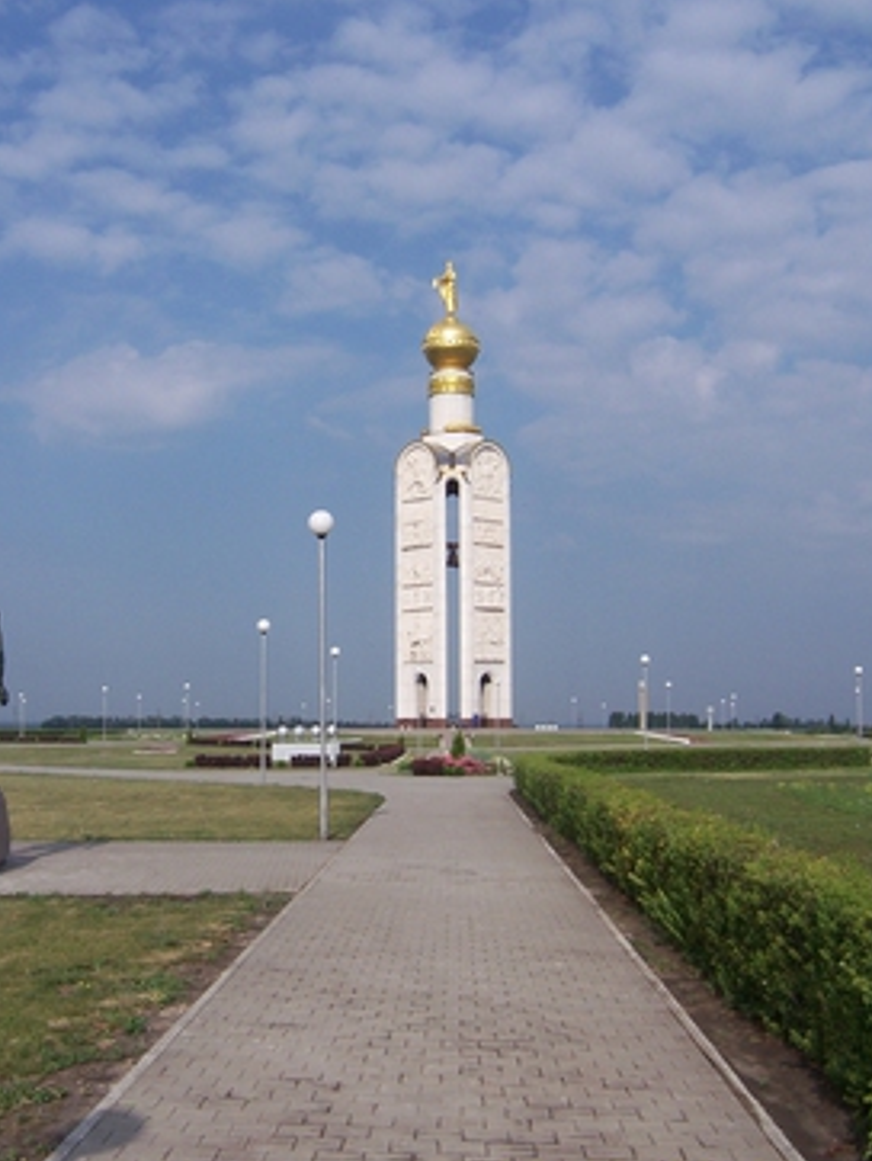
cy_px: 577
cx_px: 353
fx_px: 1375
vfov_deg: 45.7
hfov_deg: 35.1
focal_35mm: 41
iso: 80
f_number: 4
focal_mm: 5.5
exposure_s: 1/1000
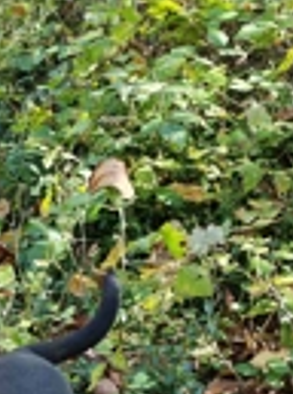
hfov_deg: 16.3
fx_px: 953
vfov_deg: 21.4
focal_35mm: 84
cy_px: 492
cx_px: -110
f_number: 1.9
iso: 125
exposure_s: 1/100
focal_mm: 6.12
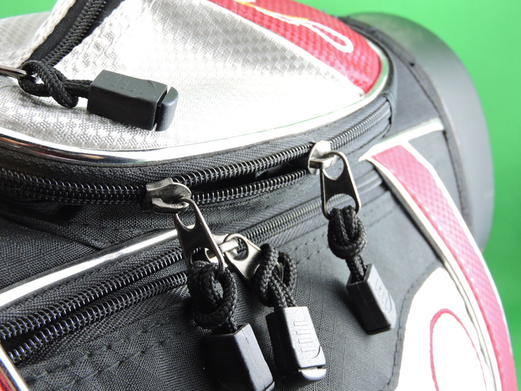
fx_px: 753
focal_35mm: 50
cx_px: 260
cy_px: 196
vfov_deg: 29.1
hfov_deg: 38.2
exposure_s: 1/30
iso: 400
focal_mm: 9
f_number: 4
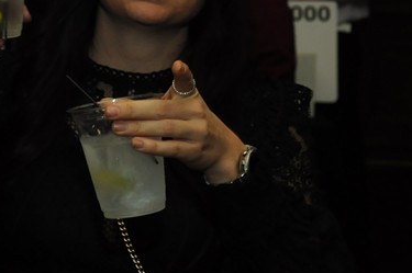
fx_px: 1463
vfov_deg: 10.6
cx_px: -70
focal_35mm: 128
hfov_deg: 15.5
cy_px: 12
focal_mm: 32
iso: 800
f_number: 5.6
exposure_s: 1/60
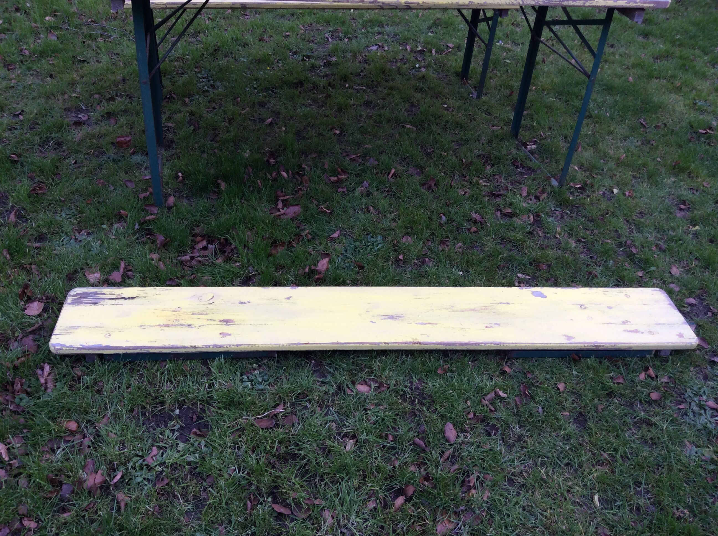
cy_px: 268
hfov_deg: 56.9
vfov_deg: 44.1
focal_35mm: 32
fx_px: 663
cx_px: 359
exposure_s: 1/178
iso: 32
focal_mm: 3.3
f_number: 2.4
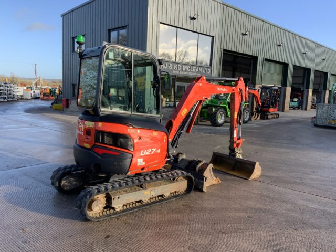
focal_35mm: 29
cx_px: 168
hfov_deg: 61.7
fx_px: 281
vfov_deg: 48.2
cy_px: 126
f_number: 1.8
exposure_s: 1/545
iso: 16
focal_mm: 3
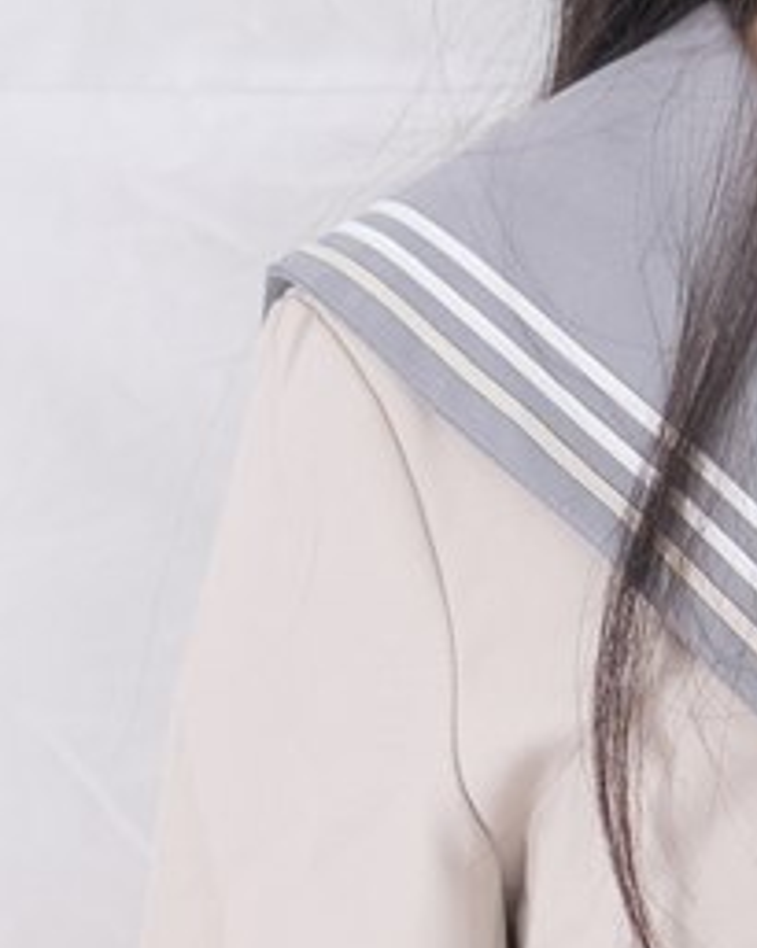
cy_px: 1003
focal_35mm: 329
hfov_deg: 4.7
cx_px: 1174
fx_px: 9230
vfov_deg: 5.9
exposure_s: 1/80
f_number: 2.8
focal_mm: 50
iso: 160
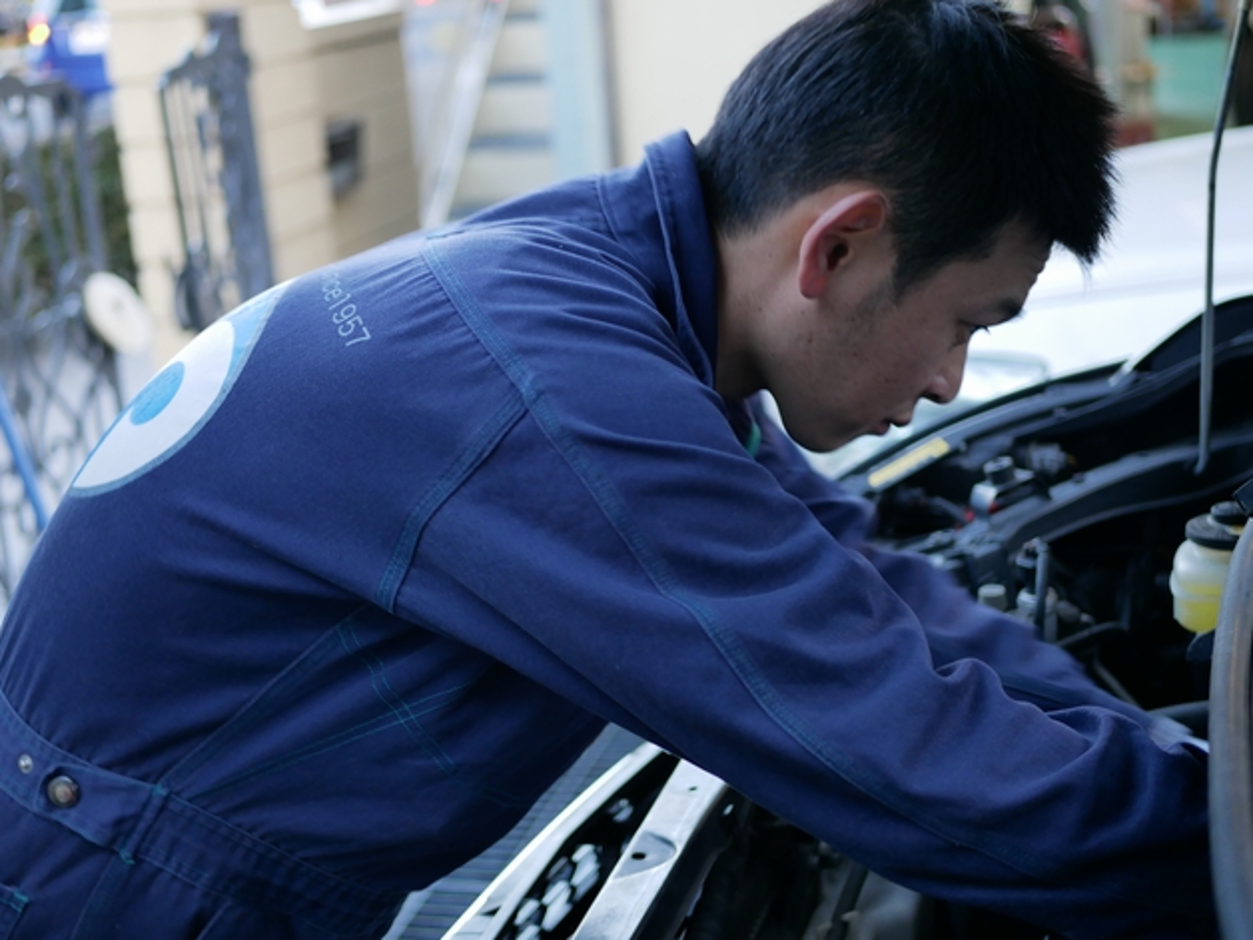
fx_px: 1846
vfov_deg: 28.6
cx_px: 634
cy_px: 470
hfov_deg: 37.5
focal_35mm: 51
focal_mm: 25
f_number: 1.7
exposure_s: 1/80
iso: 200
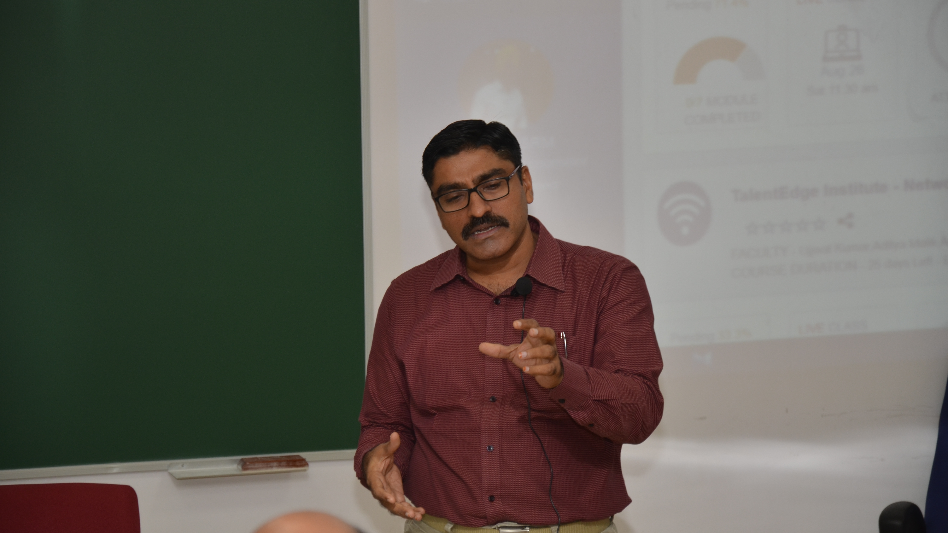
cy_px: 259
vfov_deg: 7.3
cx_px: 473
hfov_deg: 13.0
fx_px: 4161
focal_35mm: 166
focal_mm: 105
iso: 250
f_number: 5.6
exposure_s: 1/60
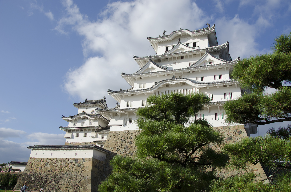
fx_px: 254
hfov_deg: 59.6
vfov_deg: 41.5
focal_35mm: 32
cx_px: 146
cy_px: 96
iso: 100
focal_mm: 21
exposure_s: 1/250
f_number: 8
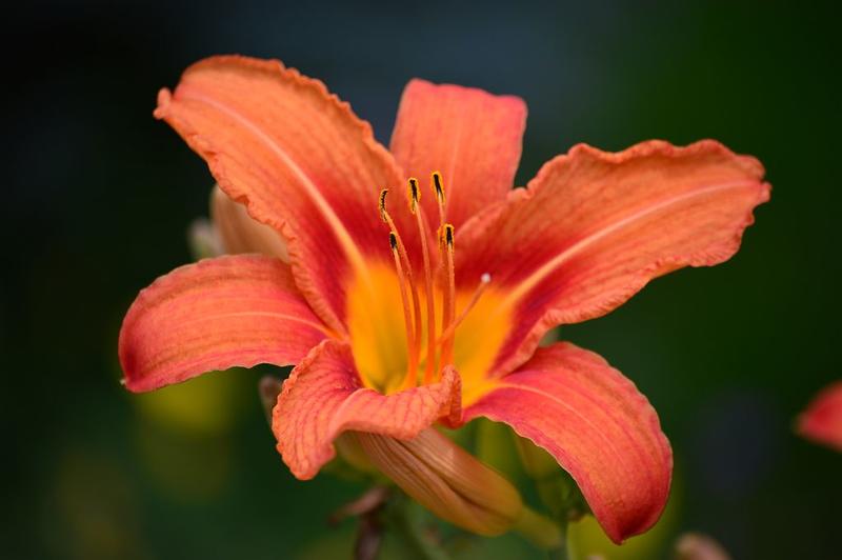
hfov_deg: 10.2
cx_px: 421
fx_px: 4732
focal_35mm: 202
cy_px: 280
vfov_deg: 6.8
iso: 100
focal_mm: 135
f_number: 5
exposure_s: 1/320
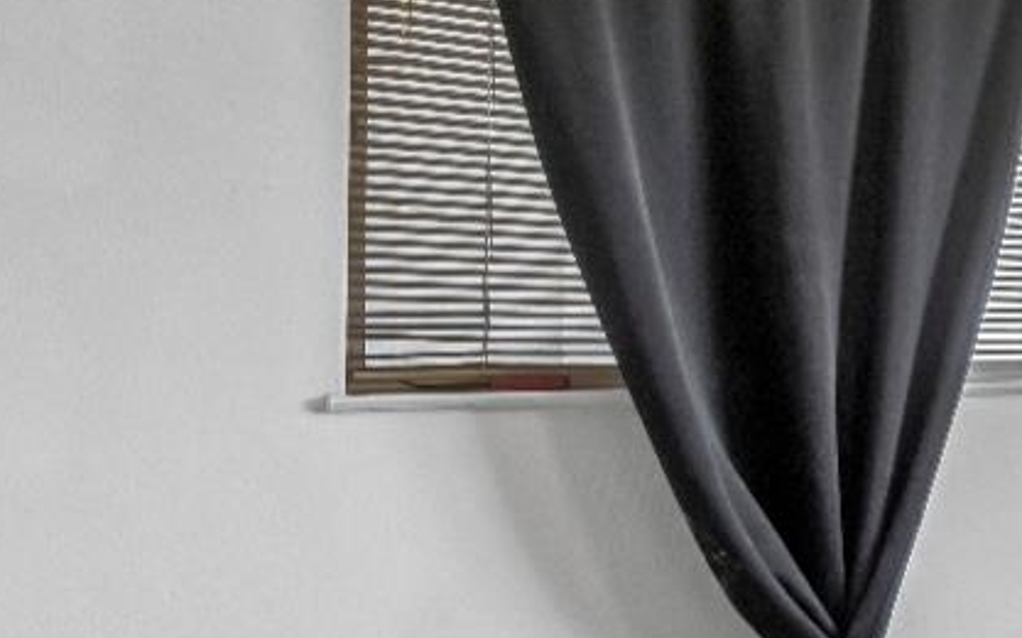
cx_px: 1803
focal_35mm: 55
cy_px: 345
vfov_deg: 23.5
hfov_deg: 22.6
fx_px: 1531
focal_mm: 10
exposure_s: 1/30
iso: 320
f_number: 8
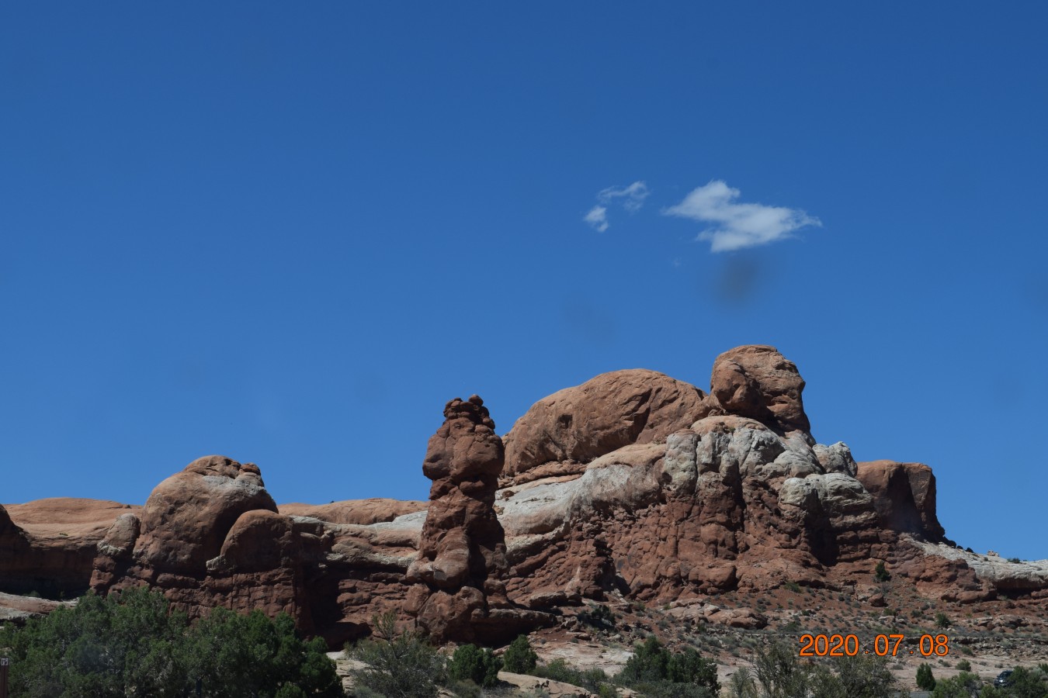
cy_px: 349
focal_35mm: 82
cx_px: 524
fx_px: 2401
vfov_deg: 16.6
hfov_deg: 24.6
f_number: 10
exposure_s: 1/400
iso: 200
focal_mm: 55
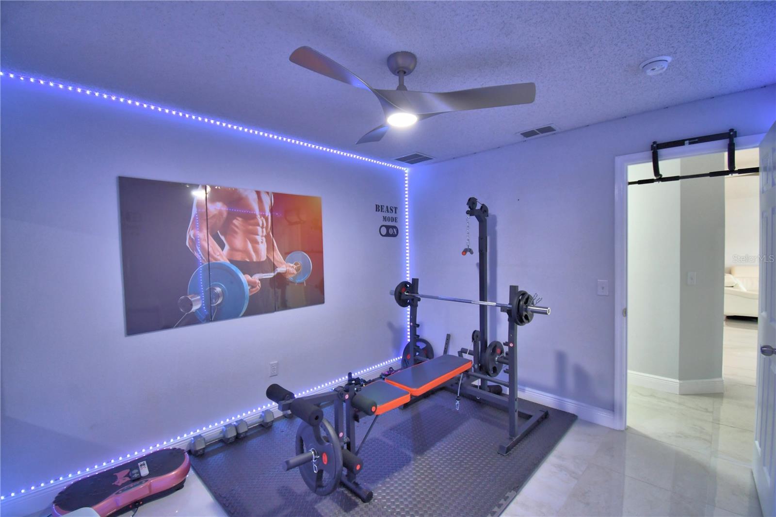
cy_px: 258
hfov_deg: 100.4
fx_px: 323
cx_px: 388
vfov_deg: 77.3
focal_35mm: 15
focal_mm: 10
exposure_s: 1/30
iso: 400
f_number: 4.5
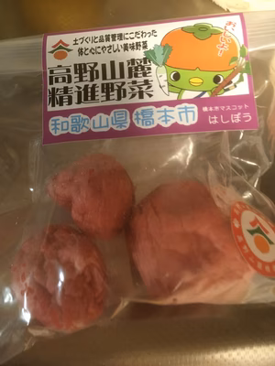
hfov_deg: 48.2
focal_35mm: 29
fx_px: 307
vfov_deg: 61.7
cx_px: 138
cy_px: 183
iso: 400
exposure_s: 1/15
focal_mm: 4.15
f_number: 2.2
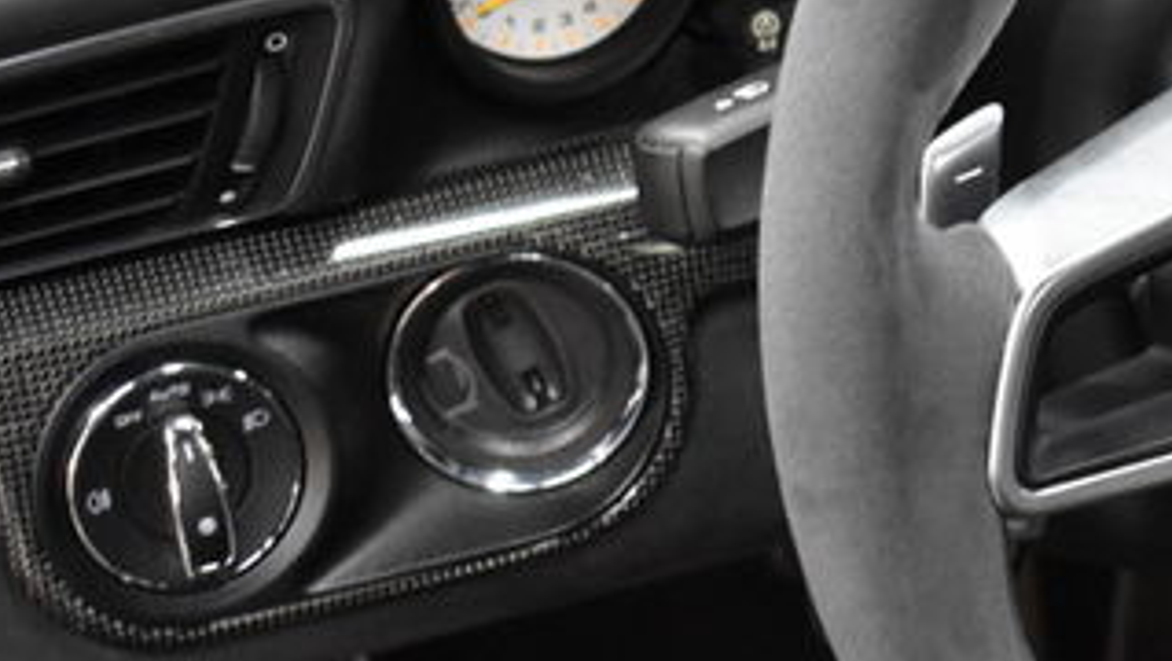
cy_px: 154
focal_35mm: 131
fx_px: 4074
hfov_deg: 15.4
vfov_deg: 9.3
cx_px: 1653
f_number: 4
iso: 2500
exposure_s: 1/40
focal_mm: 26
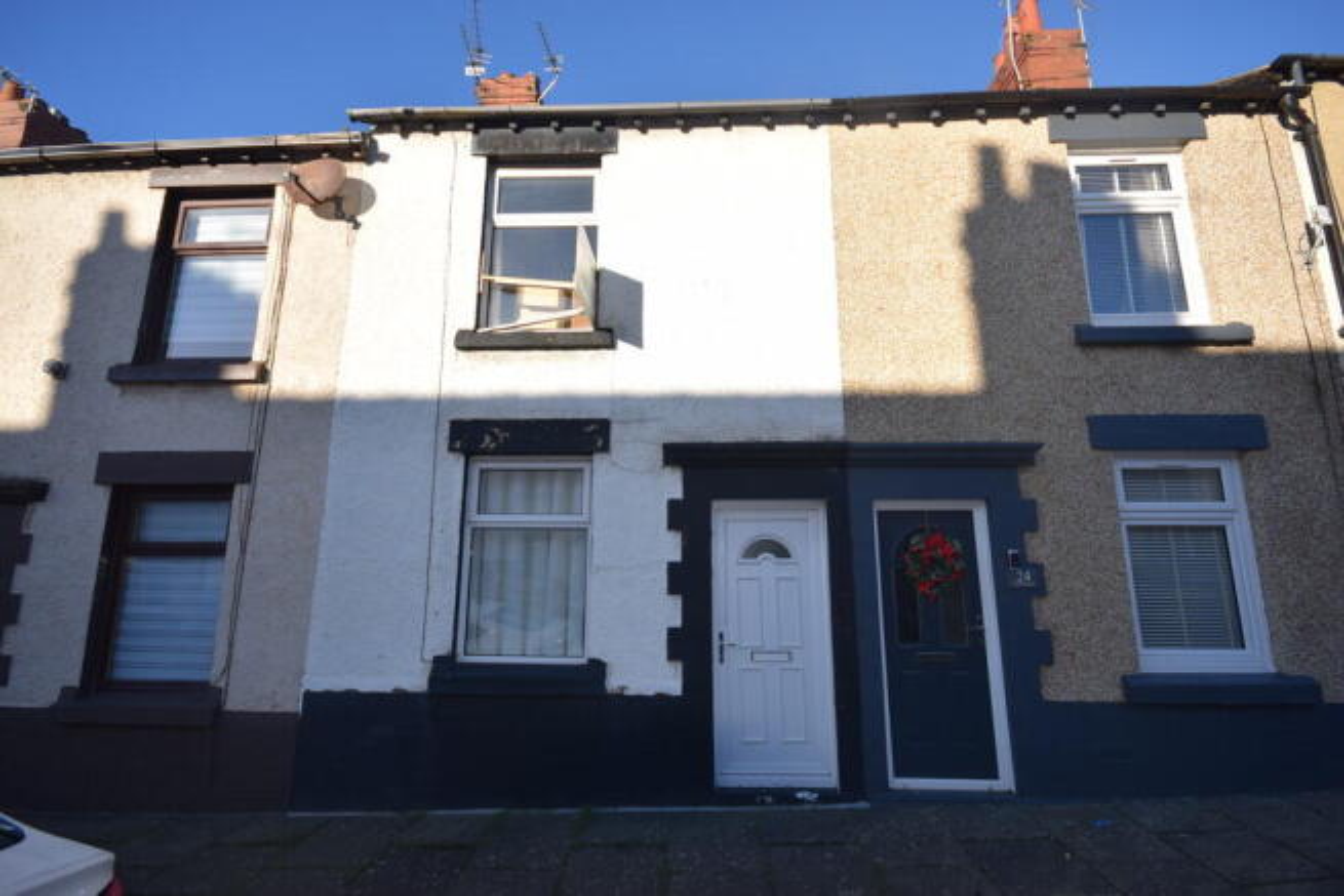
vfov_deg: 72.1
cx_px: 672
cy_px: 448
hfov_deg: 95.0
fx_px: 616
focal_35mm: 16
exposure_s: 1/200
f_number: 8
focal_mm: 11
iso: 100
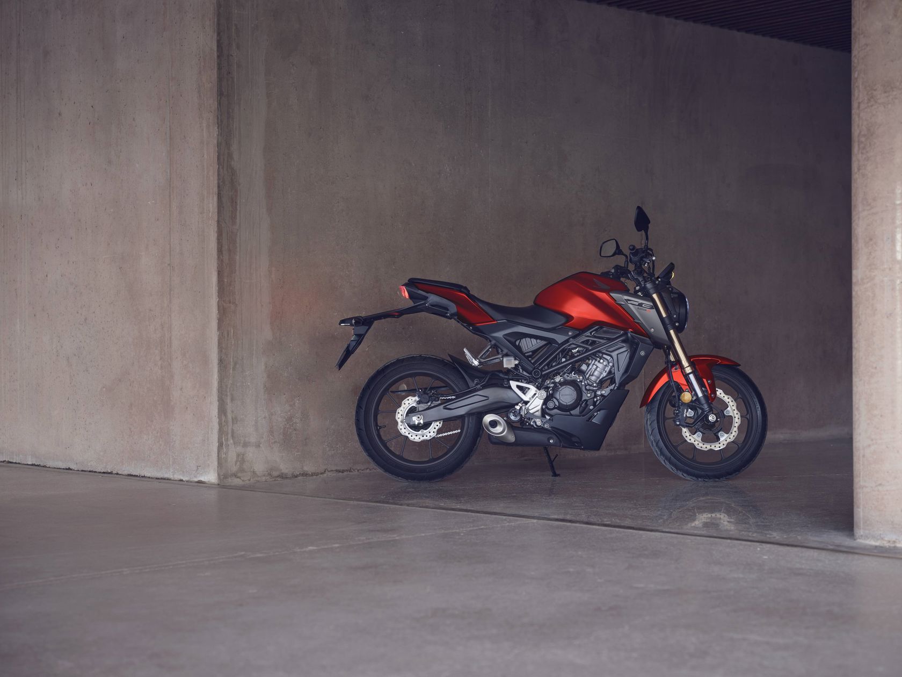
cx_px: 451
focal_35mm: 63
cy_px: 338
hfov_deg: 30.7
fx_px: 1642
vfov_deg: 23.3
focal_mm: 80
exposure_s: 1/10
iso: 400
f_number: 4
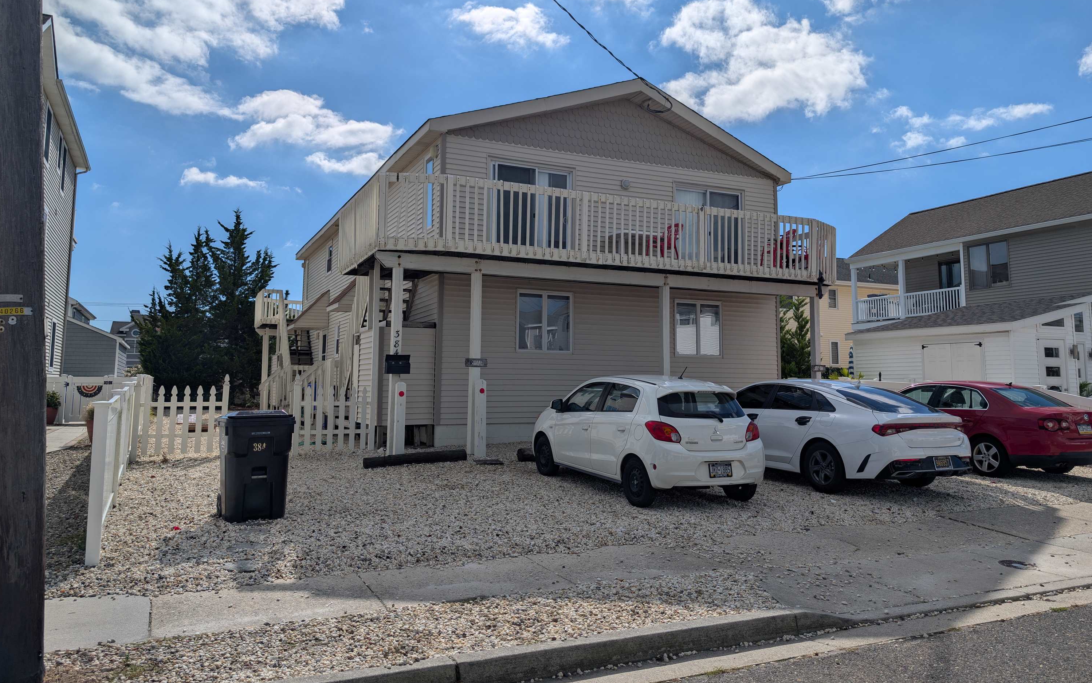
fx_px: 774
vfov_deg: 47.5
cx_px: 548
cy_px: 304
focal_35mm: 26
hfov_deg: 70.4
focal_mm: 6.9
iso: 20
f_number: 1.68
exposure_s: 1/5435
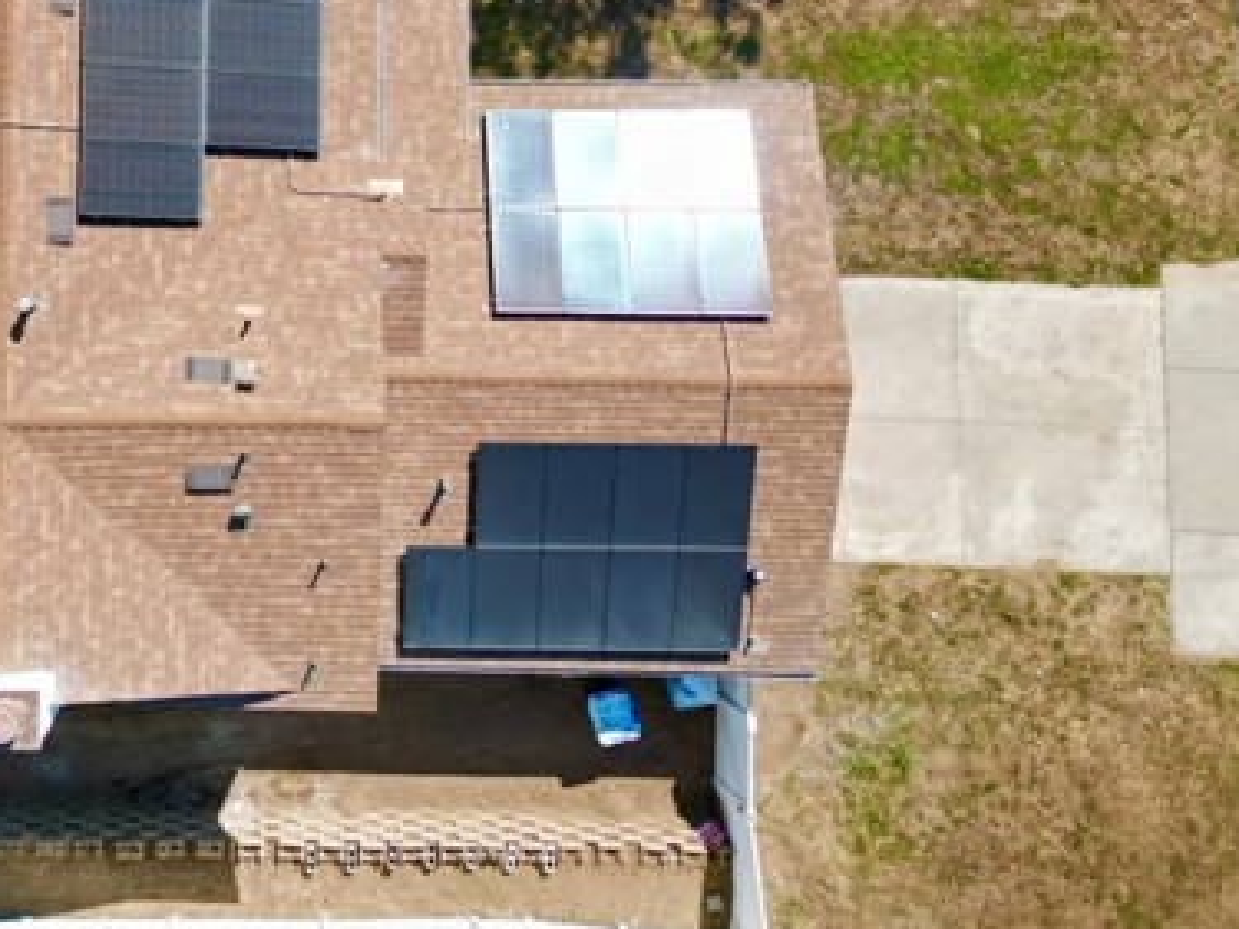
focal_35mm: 41
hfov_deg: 43.6
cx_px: 244
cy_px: 241
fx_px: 1467
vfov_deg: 34.4
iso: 140
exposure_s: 1/3200
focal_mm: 6.72
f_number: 1.7
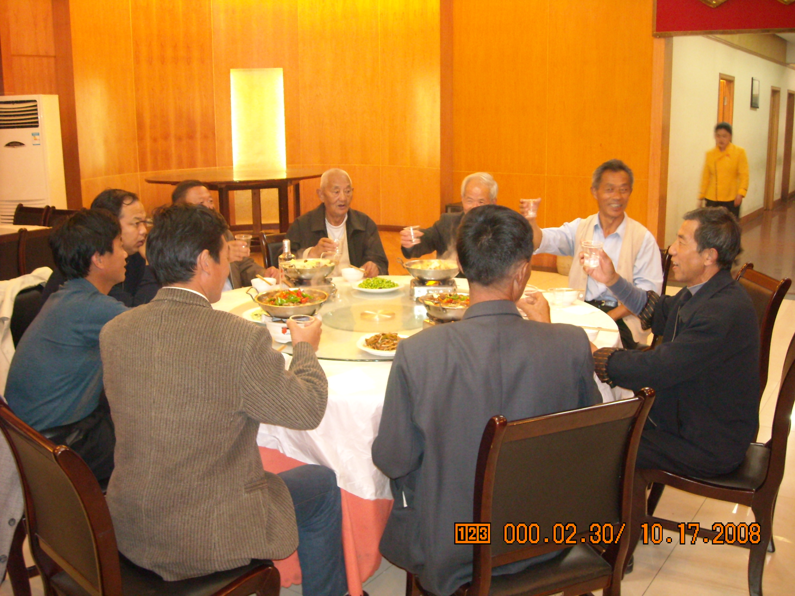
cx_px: 398
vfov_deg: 40.7
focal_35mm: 35
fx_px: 804
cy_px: 298
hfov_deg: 52.6
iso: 400
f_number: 2.8
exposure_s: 1/12
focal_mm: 5.7
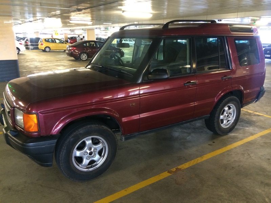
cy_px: 102
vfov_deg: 46.8
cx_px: 136
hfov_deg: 60.0
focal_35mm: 30
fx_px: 235
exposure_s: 1/20
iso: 320
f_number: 2.2
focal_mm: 4.12
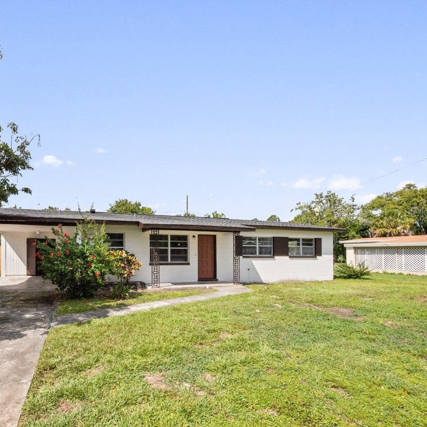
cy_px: 211
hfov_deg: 82.6
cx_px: 164
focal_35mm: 17
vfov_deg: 84.0
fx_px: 237
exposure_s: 1/1250
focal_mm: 7
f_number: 11
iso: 200
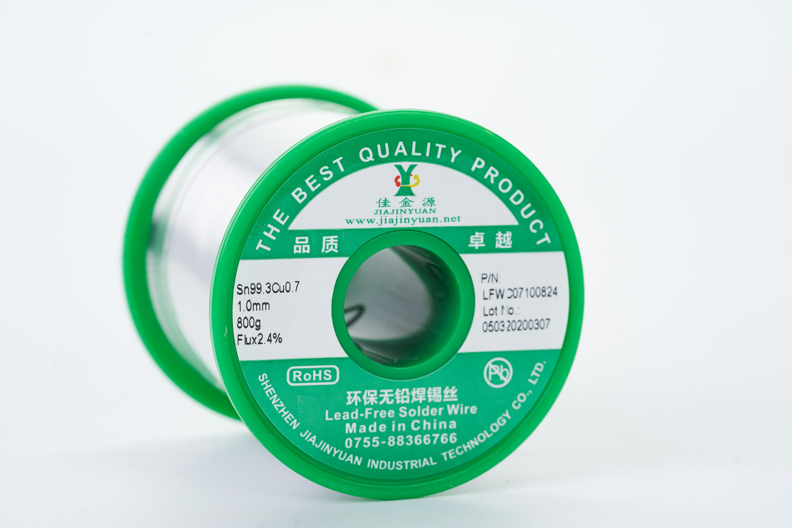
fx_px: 1980
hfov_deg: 22.6
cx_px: 396
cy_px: 264
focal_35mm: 90
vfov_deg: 15.2
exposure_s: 1/125
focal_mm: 90
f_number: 8
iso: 200
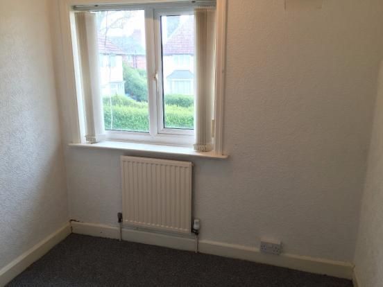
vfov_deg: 48.2
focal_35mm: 29
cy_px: 144
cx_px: 192
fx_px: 321
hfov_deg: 61.7
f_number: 2.2
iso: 40
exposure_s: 1/33
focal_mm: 4.15
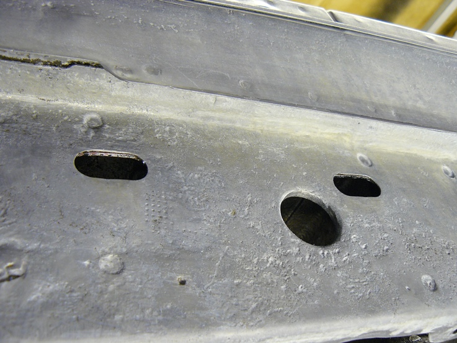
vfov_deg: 39.7
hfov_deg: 51.3
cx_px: 228
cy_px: 172
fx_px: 475
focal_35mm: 36
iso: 200
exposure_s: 1/6
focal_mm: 6
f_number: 2.8
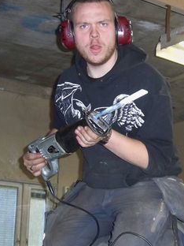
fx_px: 517
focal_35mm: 73
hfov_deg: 20.2
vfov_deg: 26.6
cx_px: 95
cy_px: 149
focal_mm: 7.9
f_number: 3.1
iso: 400
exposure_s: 1/30
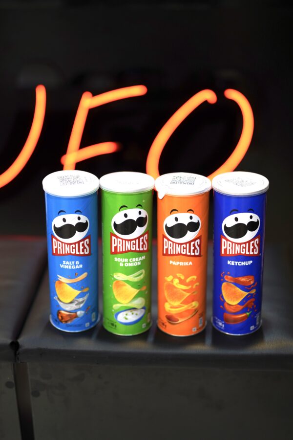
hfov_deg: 27.0
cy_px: 220
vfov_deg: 39.6
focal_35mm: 50
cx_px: 146
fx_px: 610
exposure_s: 1/160
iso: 250
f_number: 1.4
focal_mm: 50
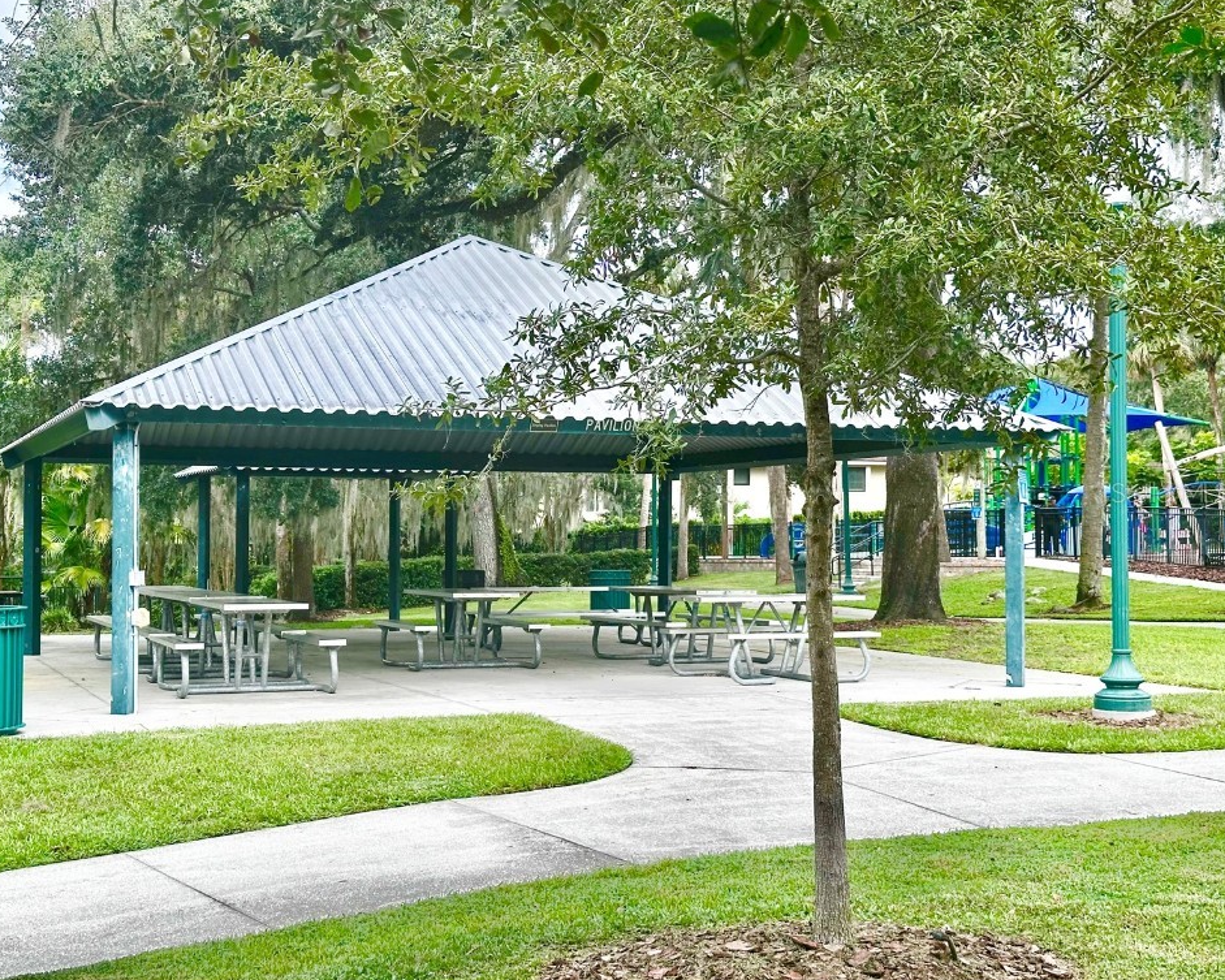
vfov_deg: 29.7
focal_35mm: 51
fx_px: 1849
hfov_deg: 36.6
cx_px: 568
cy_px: 492
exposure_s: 1/911
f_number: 1.78
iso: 64
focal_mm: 6.86
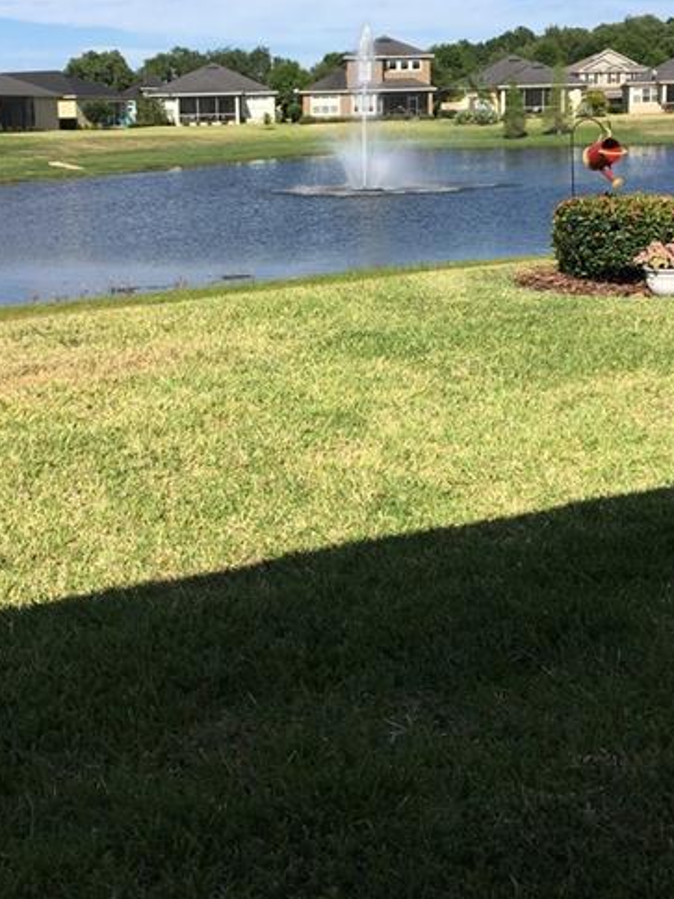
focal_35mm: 46
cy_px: 290
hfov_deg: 31.5
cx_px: 345
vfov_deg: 40.7
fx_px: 1194
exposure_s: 1/1876
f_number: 2.2
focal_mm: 4.15
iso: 25
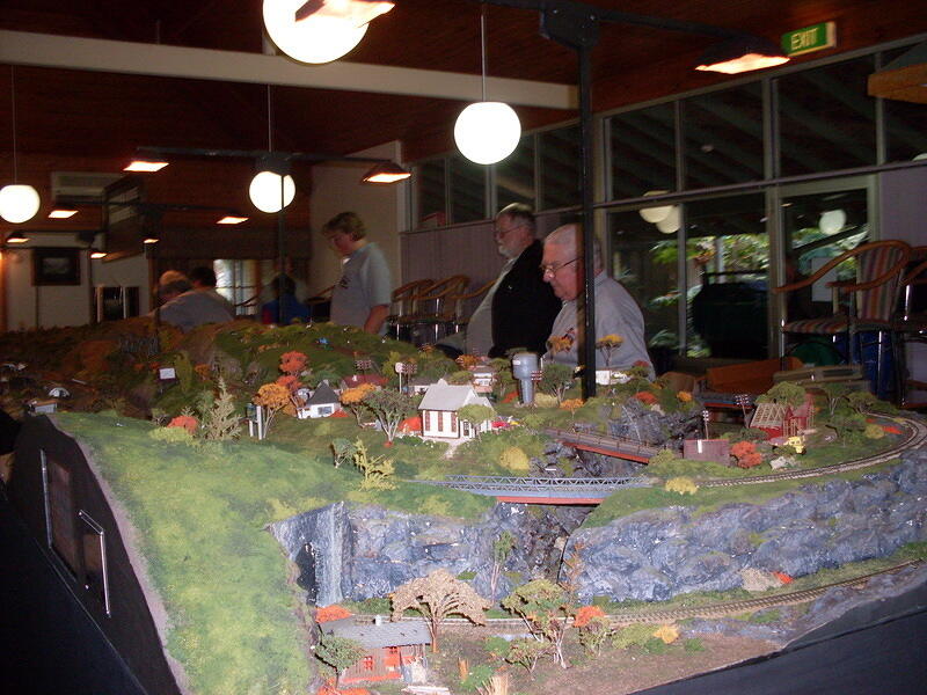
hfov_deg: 49.0
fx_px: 1018
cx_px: 464
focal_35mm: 38
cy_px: 348
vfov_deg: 37.7
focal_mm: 6.3
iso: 120
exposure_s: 1/45
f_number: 2.8
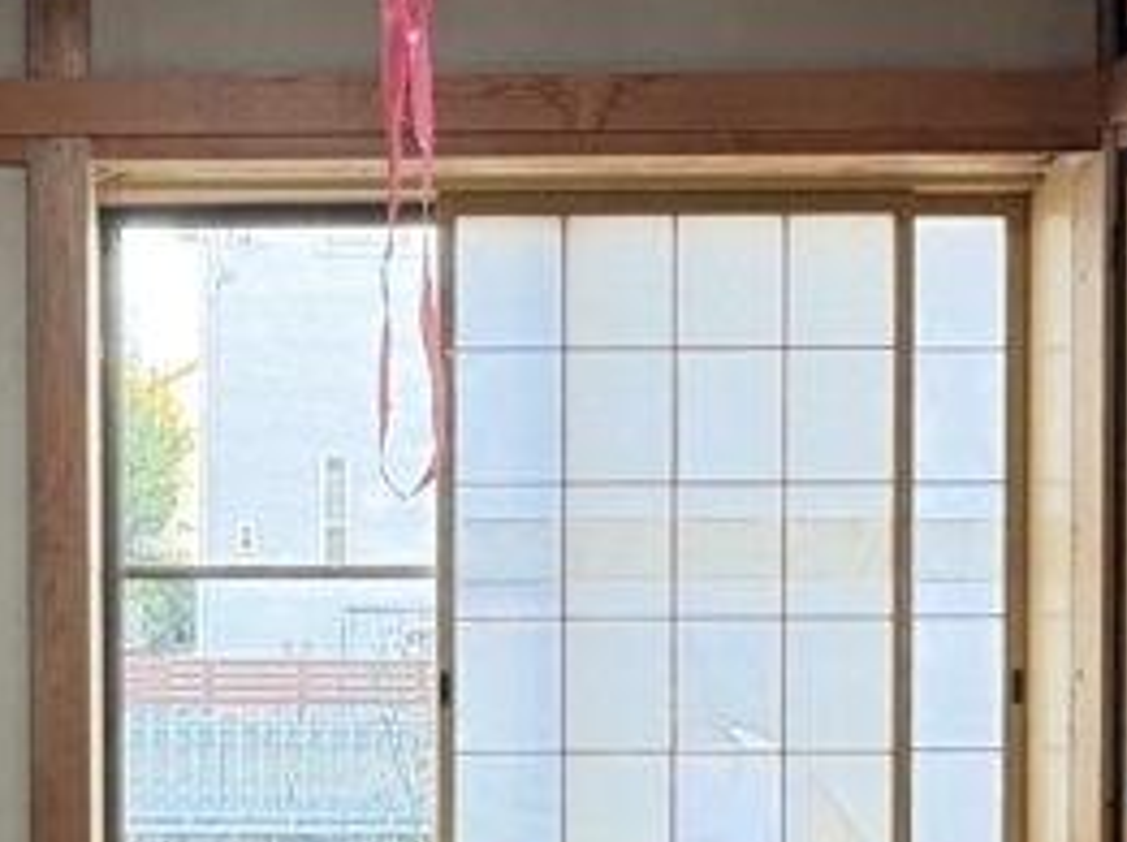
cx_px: 229
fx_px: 1788
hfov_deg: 34.0
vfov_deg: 26.3
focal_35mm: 55
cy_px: 566
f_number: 2.2
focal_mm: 2.22
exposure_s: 1/60
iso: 400
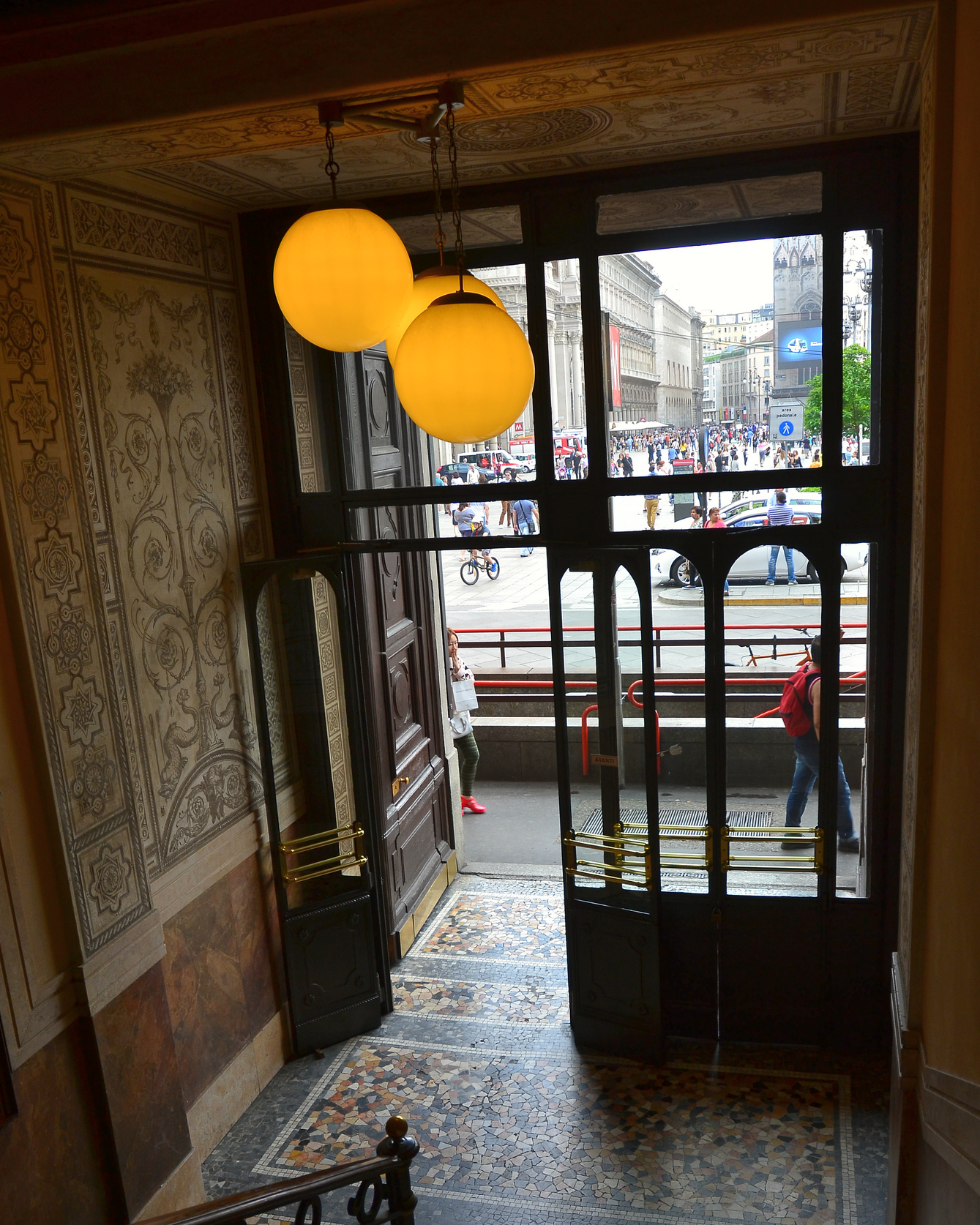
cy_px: 746
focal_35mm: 31
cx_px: 495
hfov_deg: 47.1
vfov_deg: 56.7
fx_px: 1124
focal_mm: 18
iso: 200
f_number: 5
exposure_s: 1/100
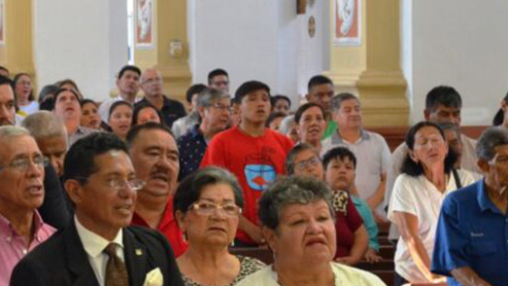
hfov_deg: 7.9
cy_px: 147
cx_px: 9
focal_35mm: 270
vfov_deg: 4.5
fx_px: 3639
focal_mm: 75
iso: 1600
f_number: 5.3
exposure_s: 1/60
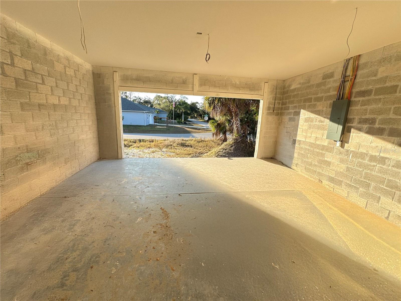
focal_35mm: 14
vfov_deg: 85.7
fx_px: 162
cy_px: 150
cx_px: 200
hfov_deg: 102.1
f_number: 2.2
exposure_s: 1/255
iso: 40
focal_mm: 2.22
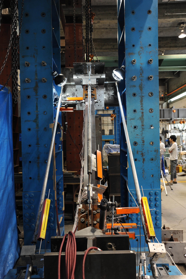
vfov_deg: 60.3
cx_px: 93
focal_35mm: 31
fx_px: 241
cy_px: 140
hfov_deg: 42.3
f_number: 6.3
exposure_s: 1/15
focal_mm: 31
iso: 1250
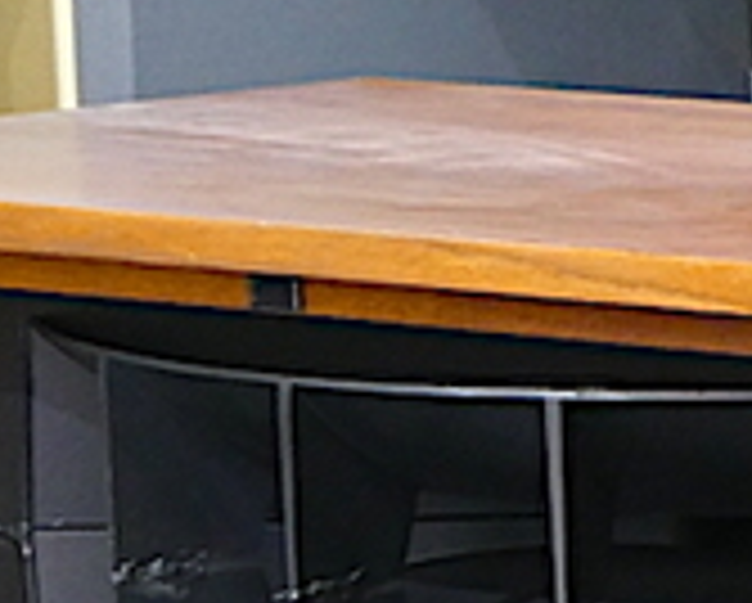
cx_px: 1558
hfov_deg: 6.7
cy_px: 1116
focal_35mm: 280
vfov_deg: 5.4
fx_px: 6239
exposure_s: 1/3.2
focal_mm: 9
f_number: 4.1
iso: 200
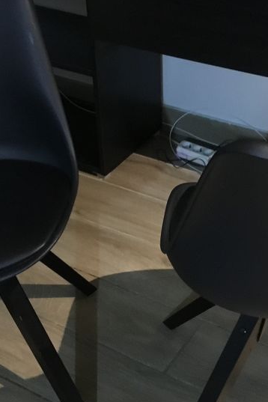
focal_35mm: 60
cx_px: 145
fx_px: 670
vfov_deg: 33.3
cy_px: 231
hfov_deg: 22.6
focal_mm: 3.3
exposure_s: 1/17
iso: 500
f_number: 2.4
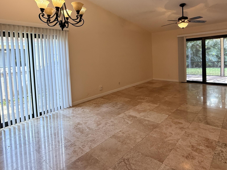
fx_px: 144
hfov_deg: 76.3
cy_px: 62
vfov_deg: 60.2
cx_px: 119
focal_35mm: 22
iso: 200
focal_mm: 2.22
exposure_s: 1/120
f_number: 2.2
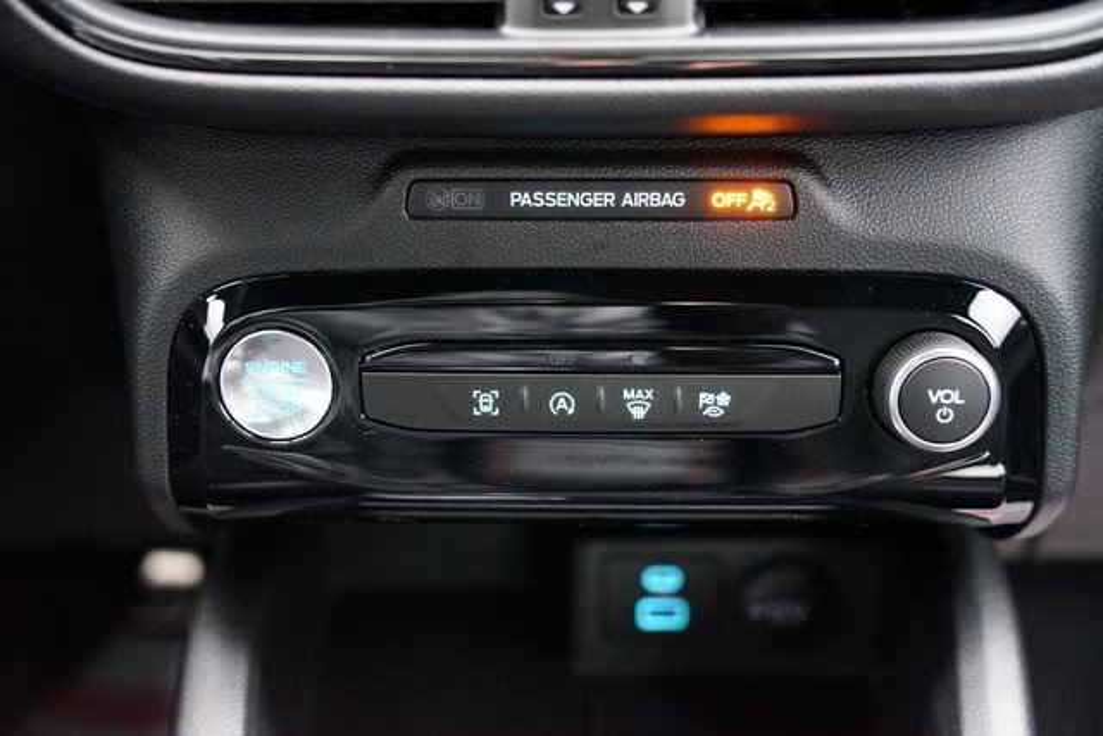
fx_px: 1226
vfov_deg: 33.4
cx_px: 552
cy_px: 368
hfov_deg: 48.4
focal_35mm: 40
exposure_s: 1/40
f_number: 3.2
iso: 6400
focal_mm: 40
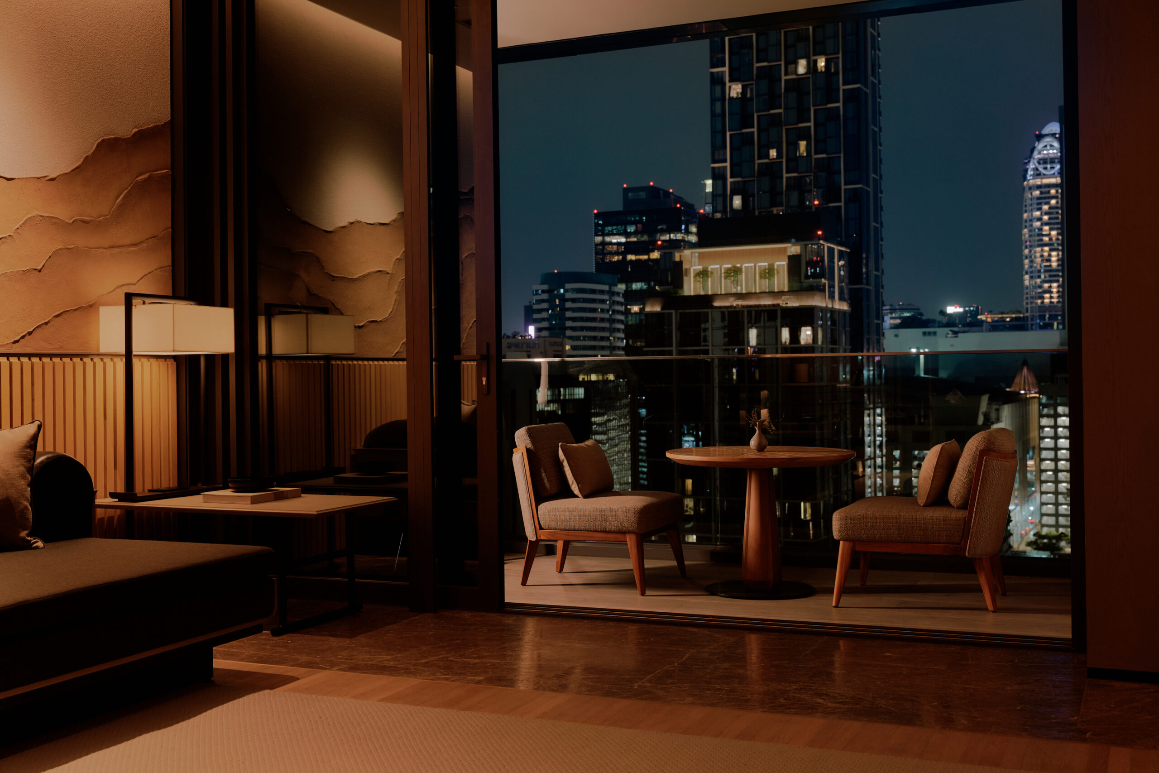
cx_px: 580
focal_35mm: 39
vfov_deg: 34.2
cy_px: 386
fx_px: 1256
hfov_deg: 49.6
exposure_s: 1/2
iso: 200
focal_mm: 39
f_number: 4.5
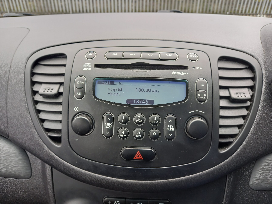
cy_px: 102
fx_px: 196
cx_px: 136
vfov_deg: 54.9
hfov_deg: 69.4
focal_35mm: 25
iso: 50
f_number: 2
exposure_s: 1/60
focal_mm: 4.6
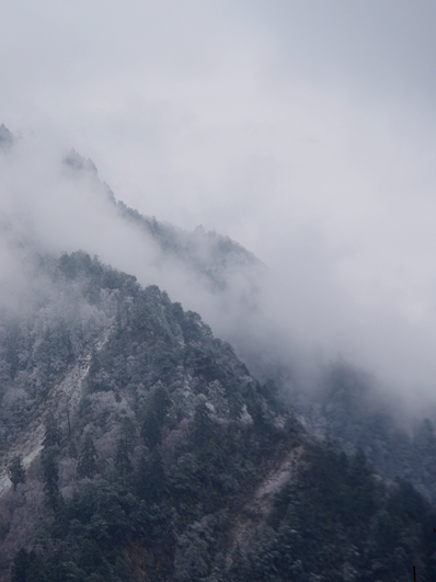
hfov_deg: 8.5
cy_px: 292
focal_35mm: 174
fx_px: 2923
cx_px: 105
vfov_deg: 11.4
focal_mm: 120
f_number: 4
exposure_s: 1/2500
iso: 250
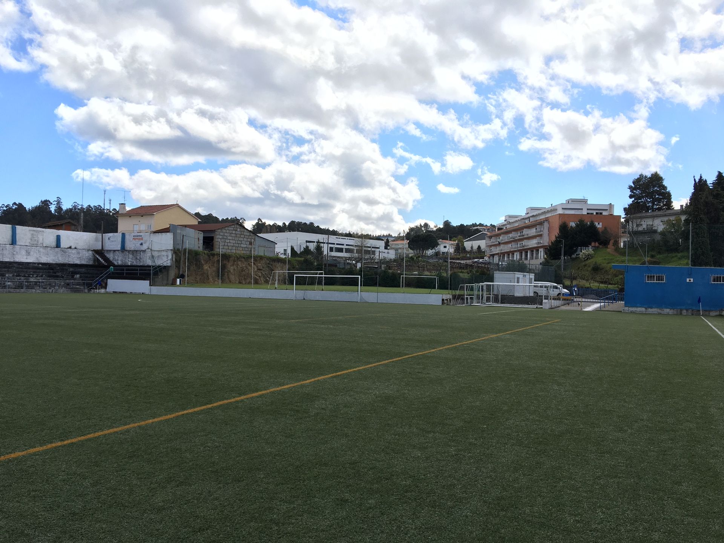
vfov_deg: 48.2
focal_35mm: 29
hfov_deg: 61.7
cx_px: 362
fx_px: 607
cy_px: 272
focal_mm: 4.15
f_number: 2.2
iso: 25
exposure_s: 1/1350
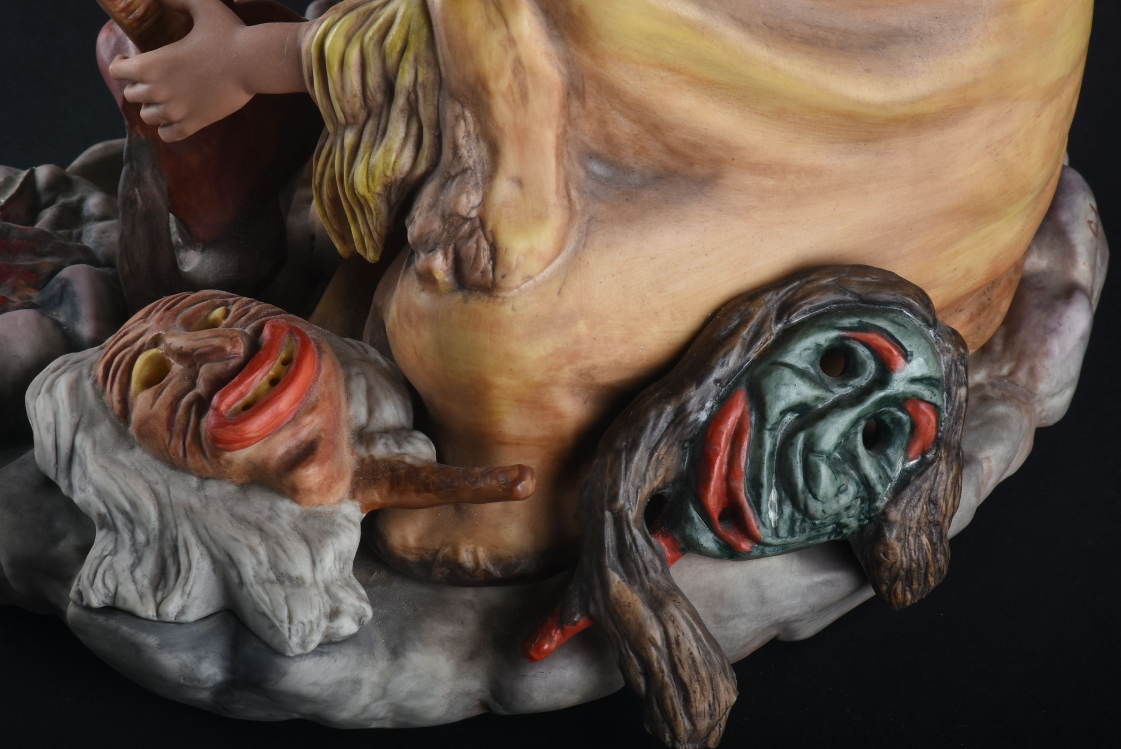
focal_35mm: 210
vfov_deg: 6.6
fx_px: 6544
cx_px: 560
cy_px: 374
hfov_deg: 9.8
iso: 320
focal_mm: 140
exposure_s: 1/250
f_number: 22
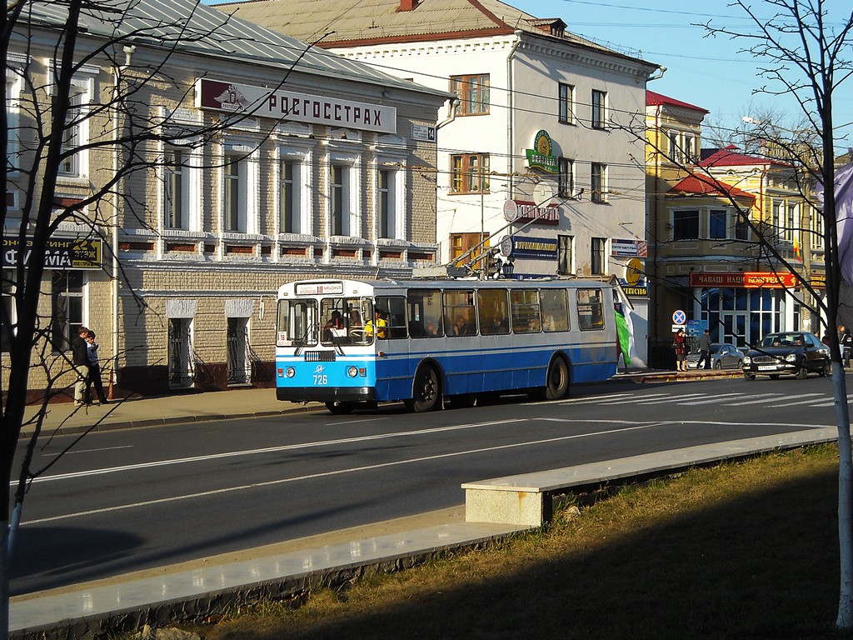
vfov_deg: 17.6
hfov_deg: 23.3
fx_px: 2070
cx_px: 426
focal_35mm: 84
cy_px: 320
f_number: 4.1
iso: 64
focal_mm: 13.73
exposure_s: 1/458
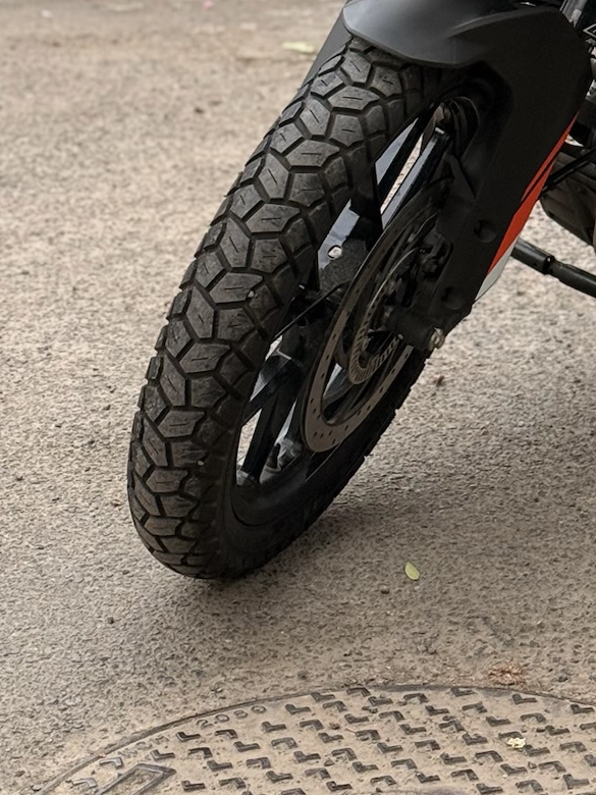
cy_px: -38
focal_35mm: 126
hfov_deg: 11.6
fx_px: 2893
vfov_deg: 15.3
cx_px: 634
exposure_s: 1/60
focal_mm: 6.76
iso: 160
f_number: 1.78
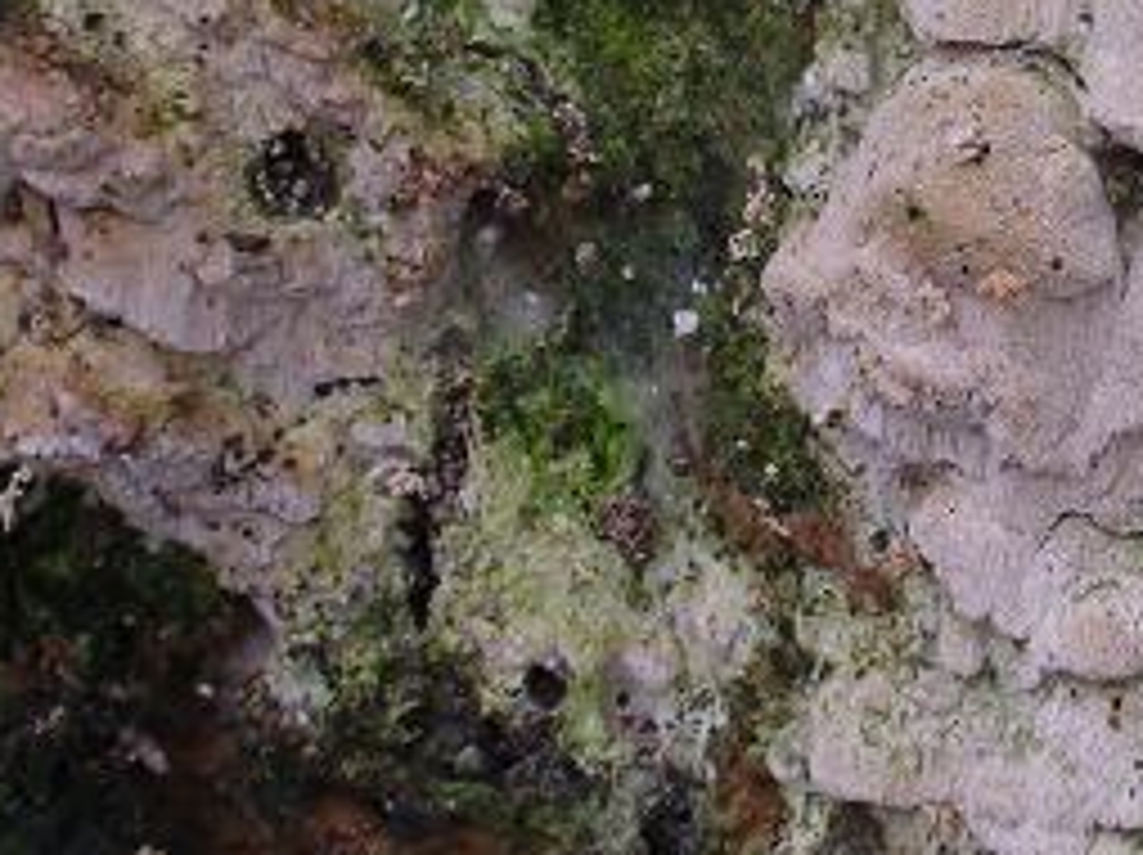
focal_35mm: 227
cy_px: -99
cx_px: 1323
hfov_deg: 8.6
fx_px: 7488
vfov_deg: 6.5
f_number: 3.7
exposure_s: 1/14.3
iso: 100
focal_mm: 10.9
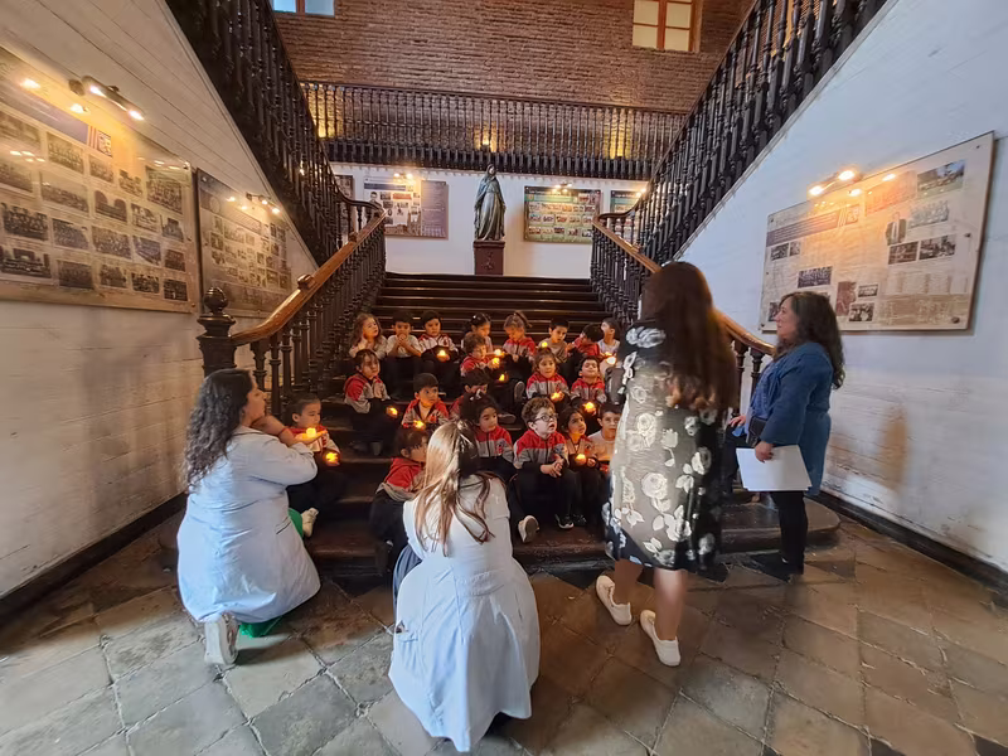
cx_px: 504
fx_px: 379
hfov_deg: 106.2
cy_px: 378
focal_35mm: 13
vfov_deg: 89.9
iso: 320
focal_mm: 1.42
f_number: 2.2
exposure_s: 1/25
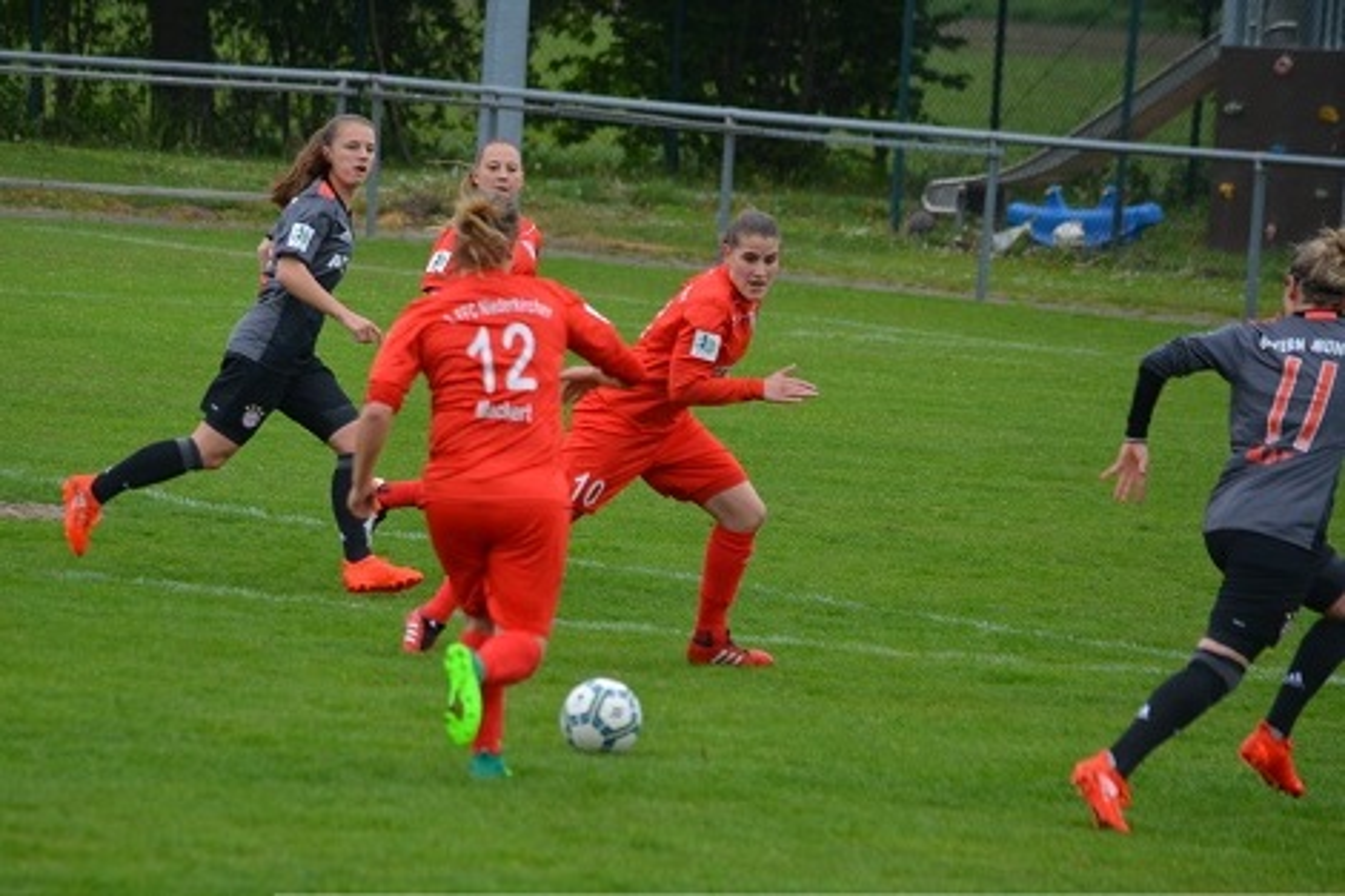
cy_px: 448
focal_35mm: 292
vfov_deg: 4.7
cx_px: 672
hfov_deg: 7.0
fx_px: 10924
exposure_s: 1/800
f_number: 5
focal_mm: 195
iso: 800
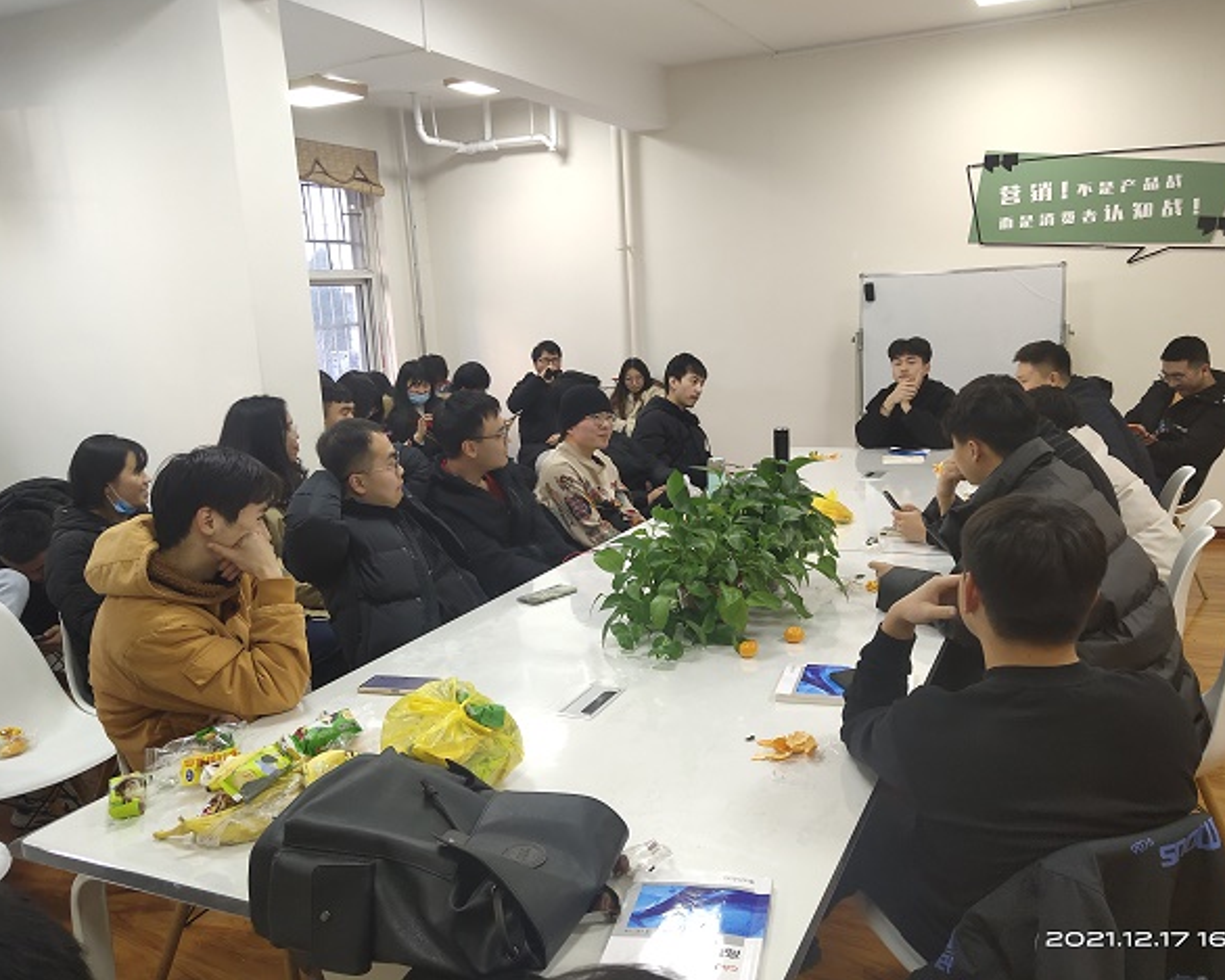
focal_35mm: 32
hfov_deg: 55.6
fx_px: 1160
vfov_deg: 45.8
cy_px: 481
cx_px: 646
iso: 196
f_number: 1.79
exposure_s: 1/50
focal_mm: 4.35
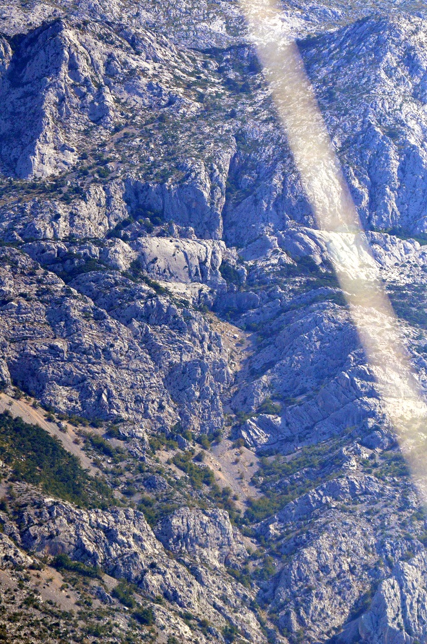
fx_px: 4961
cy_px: 322
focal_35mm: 278
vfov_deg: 7.4
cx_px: 214
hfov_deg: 4.9
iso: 2000
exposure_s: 1/8000
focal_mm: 185
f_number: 5.6
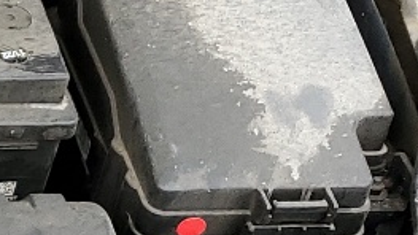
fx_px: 1907
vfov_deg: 7.0
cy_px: 240
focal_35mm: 172
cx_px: -709
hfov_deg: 10.2
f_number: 1.5
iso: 50
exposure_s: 1/270
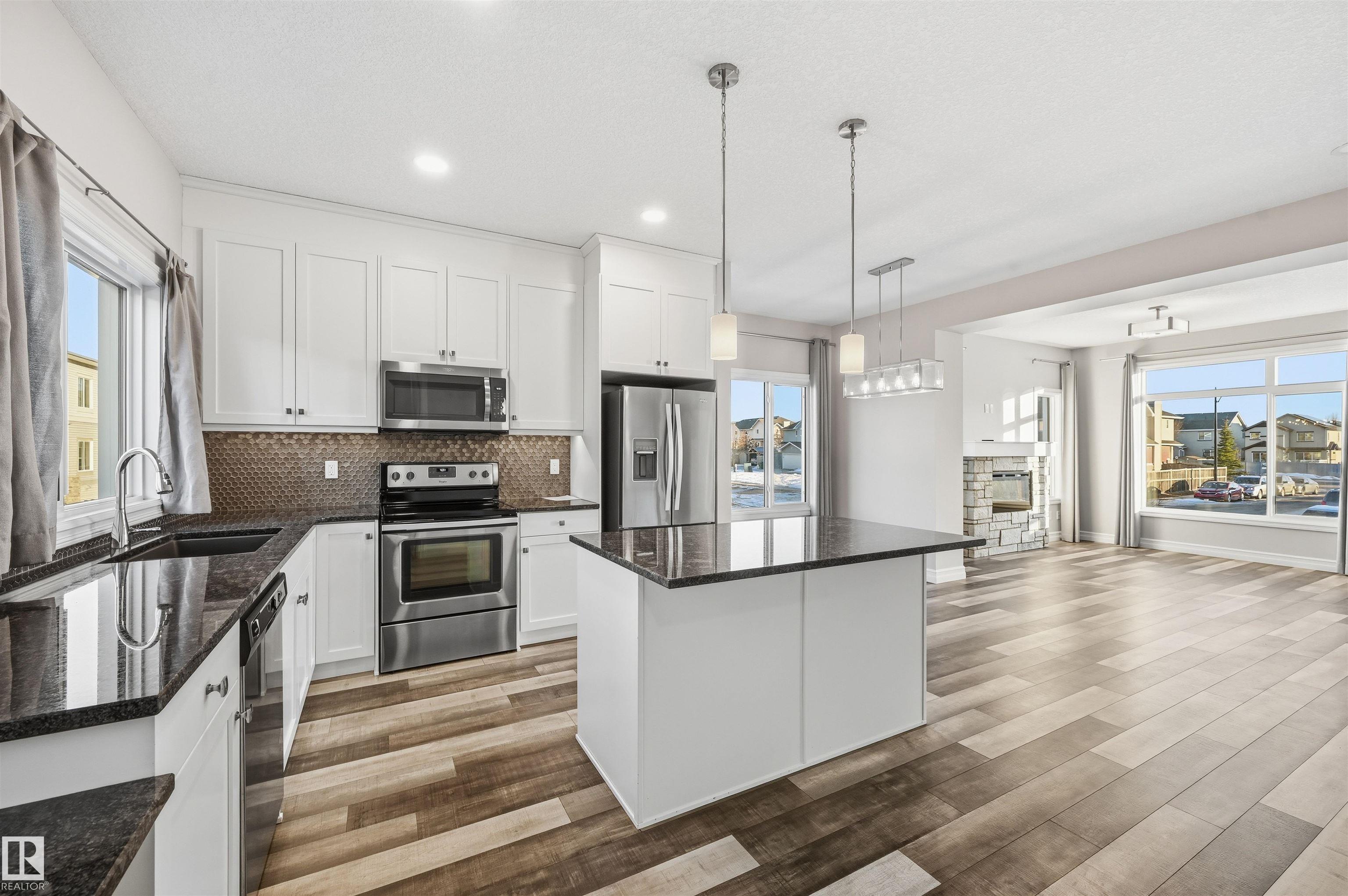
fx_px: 524
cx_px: 674
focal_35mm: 14
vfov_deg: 81.1
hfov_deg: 104.3
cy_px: 448
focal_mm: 14
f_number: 8
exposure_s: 1/50
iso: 100
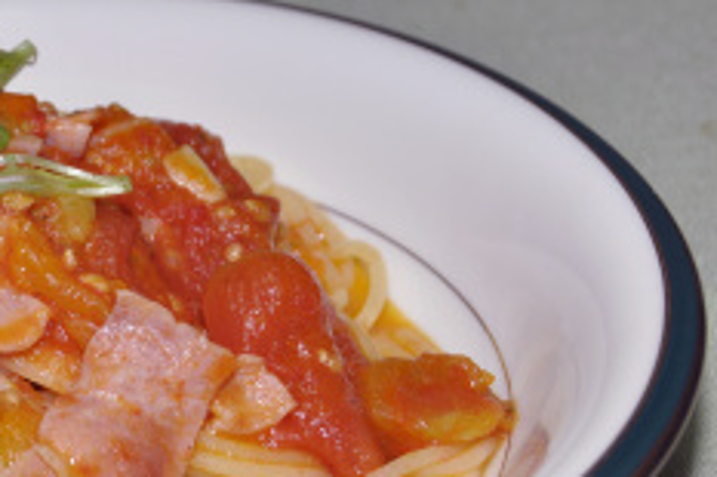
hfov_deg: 11.3
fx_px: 3582
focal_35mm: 180
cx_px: -6
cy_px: 335
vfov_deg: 7.6
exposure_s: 1/30
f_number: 8
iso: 200
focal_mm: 56
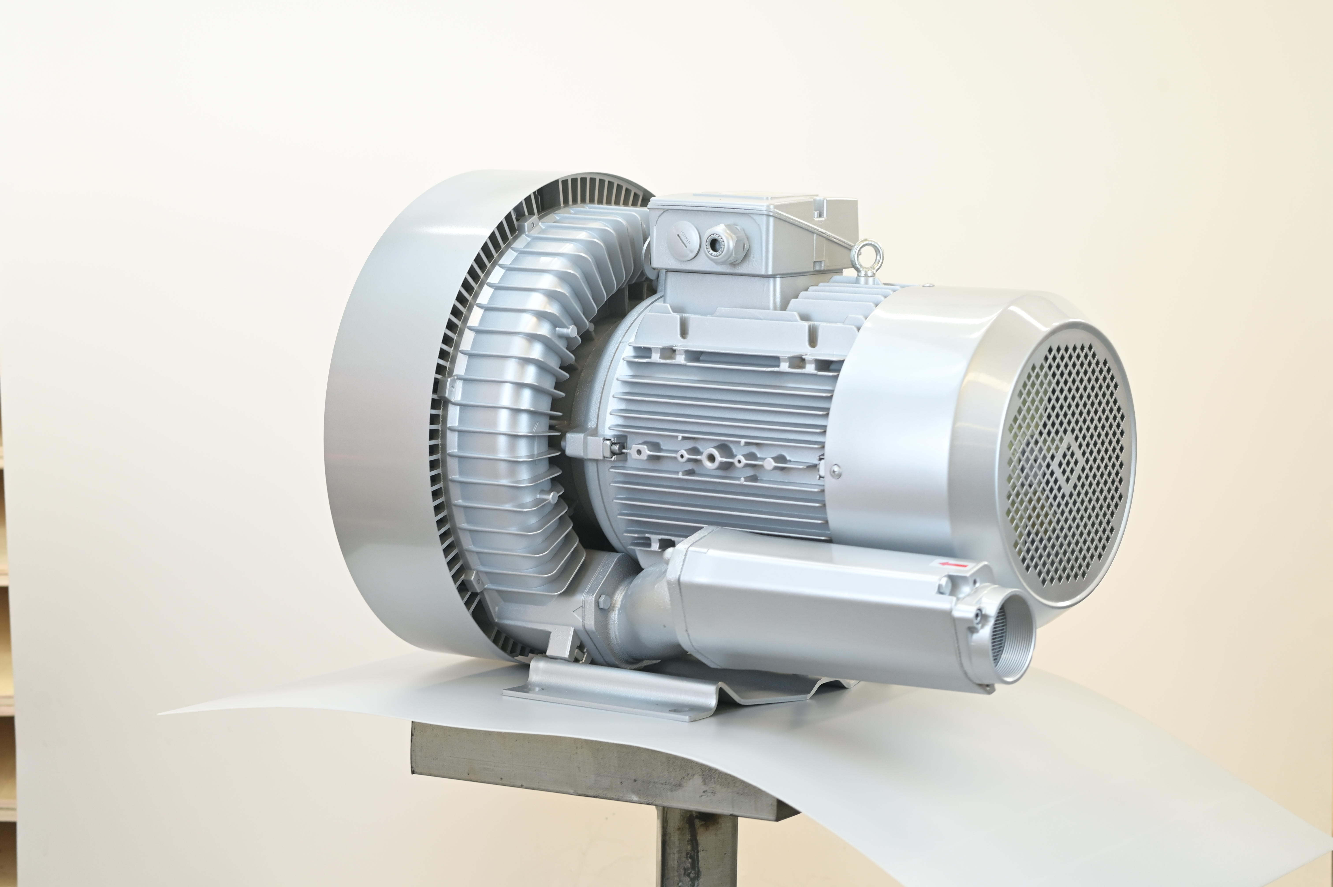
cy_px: 444
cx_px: 666
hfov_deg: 23.9
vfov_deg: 16.1
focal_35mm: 85
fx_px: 3145
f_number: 5
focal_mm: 85
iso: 1000
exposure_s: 1/160
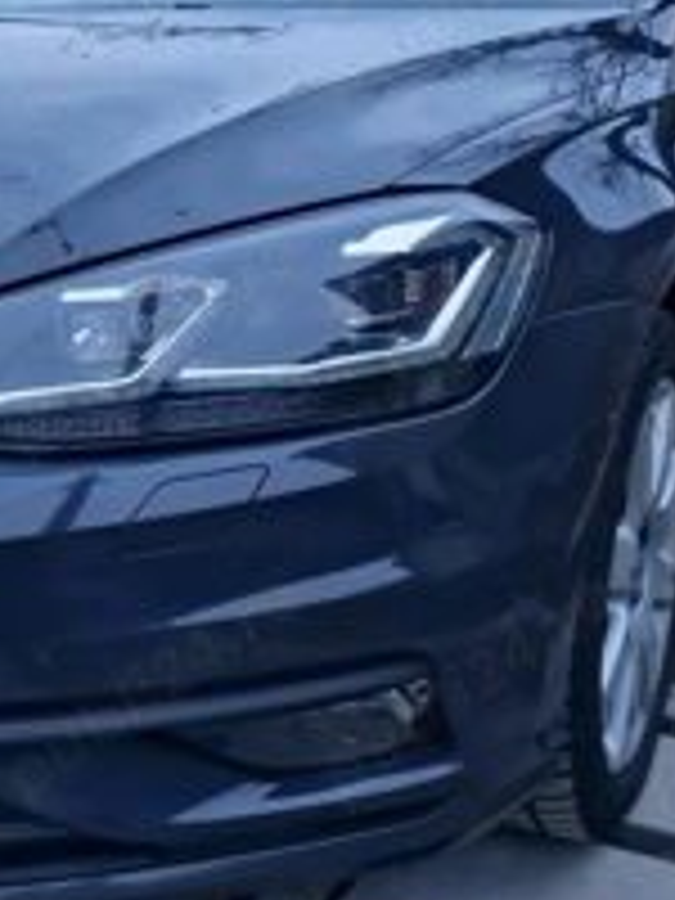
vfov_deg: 41.2
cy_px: 418
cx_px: 310
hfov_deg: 31.5
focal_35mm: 46
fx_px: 1196
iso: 320
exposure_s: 1/100
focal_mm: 5.4
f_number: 1.8
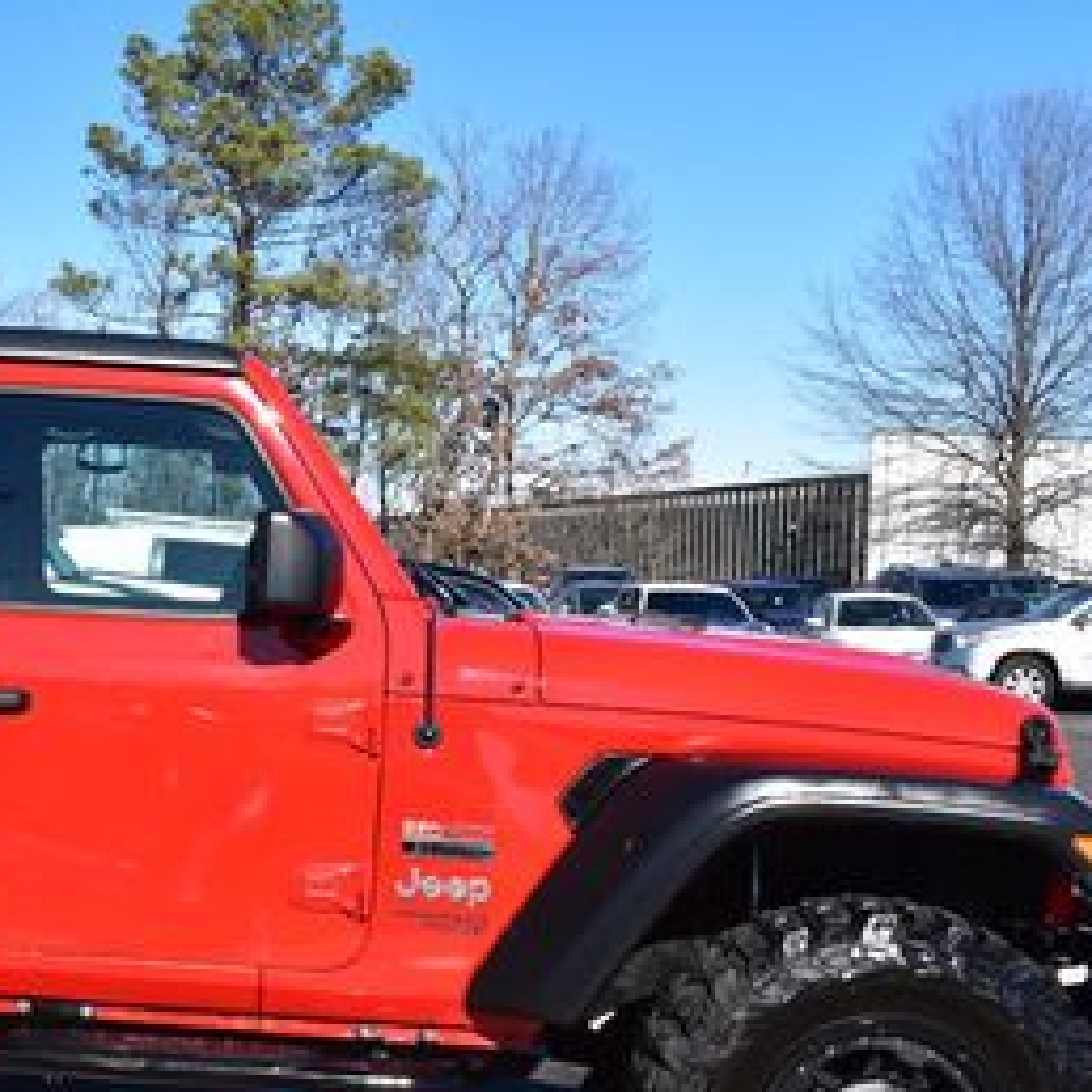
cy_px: 720
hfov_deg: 27.8
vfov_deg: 29.9
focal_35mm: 57
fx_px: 2034
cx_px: -59
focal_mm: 18
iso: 400
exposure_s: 1/500
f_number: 11
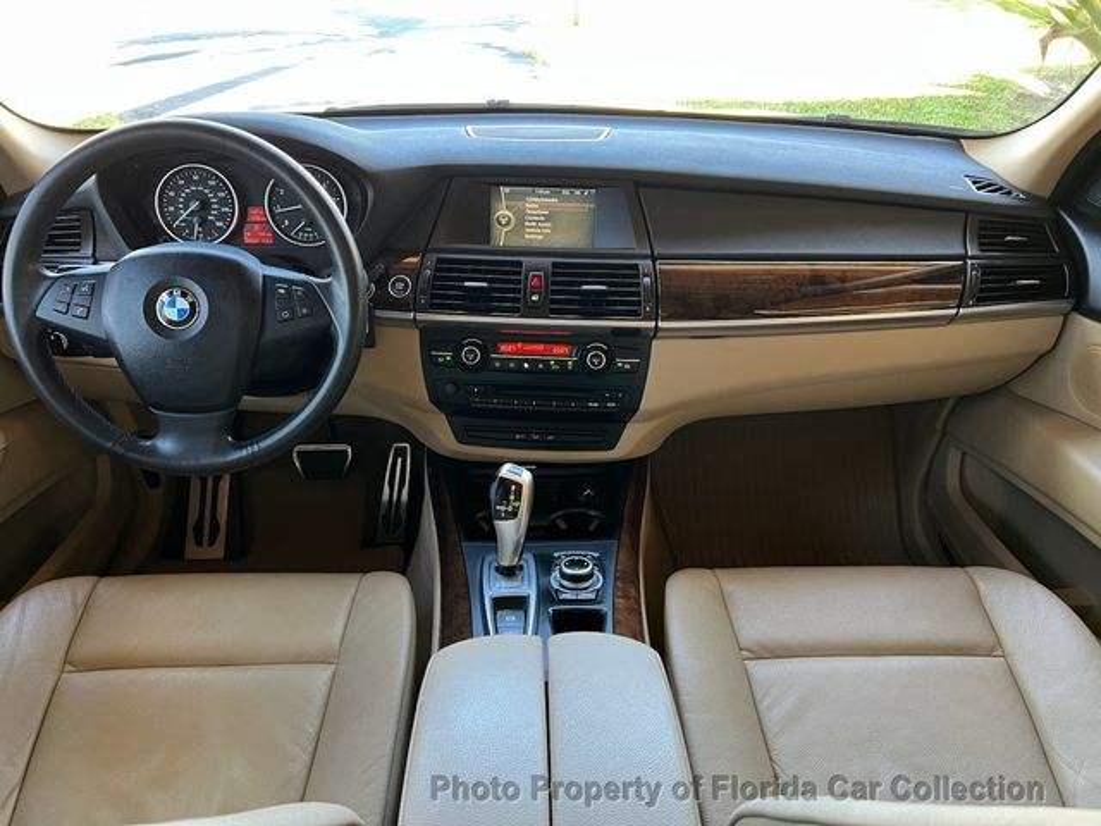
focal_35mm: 26
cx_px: 550
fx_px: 827
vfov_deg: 53.1
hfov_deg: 67.3
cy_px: 413
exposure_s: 1/77
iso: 125
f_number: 1.5
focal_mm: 5.7
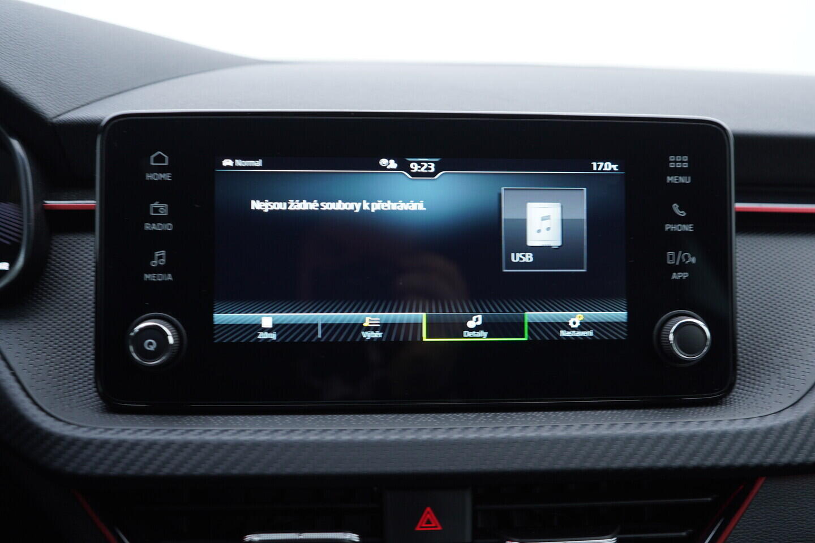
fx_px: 815
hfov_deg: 53.1
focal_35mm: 36
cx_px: 408
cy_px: 272
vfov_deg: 36.9
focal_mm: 24
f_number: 2.8
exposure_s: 1/40
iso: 160
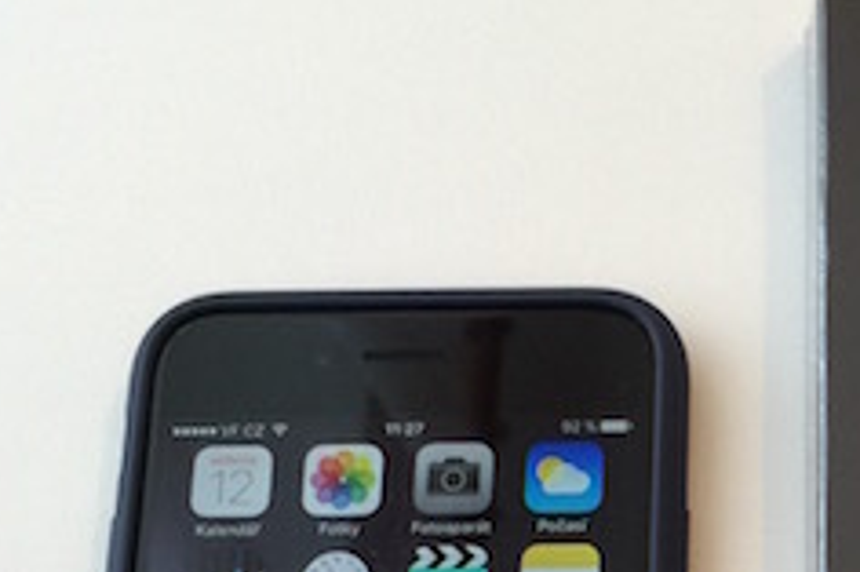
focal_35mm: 92
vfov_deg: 14.1
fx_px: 2196
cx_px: 933
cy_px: 794
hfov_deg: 21.1
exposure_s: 1/17
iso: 40
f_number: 2.2
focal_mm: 4.15
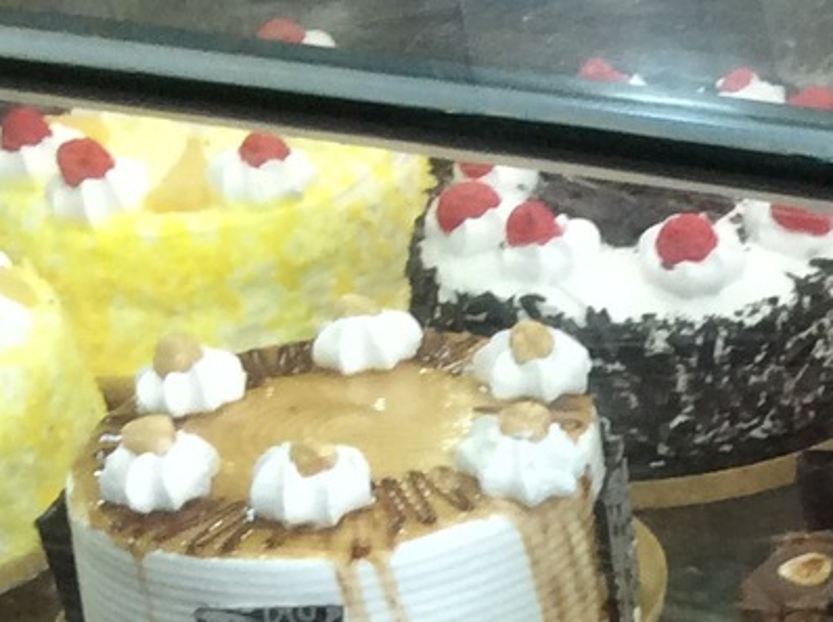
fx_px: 3339
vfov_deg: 9.9
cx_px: 1038
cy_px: 1201
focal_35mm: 139
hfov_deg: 13.8
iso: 100
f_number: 2.4
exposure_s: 1/25
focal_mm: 3.3
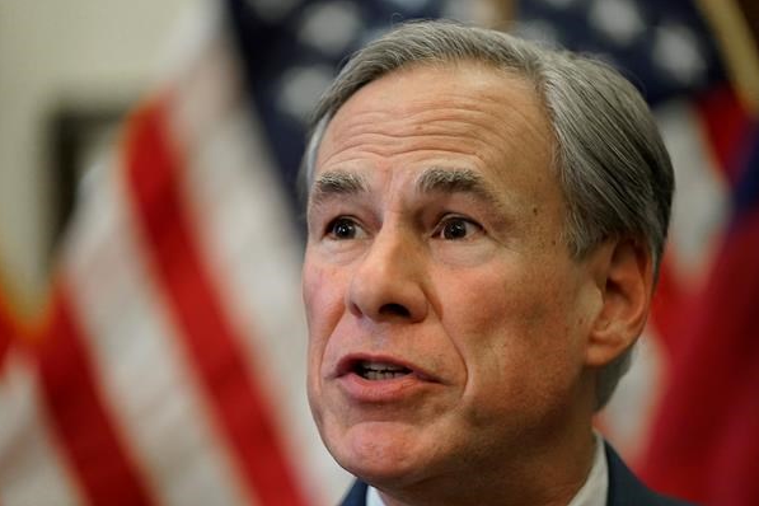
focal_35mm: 172
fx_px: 3626
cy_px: 274
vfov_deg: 8.0
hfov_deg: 11.9
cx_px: 389
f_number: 2.8
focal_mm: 158
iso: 6400
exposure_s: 1/250
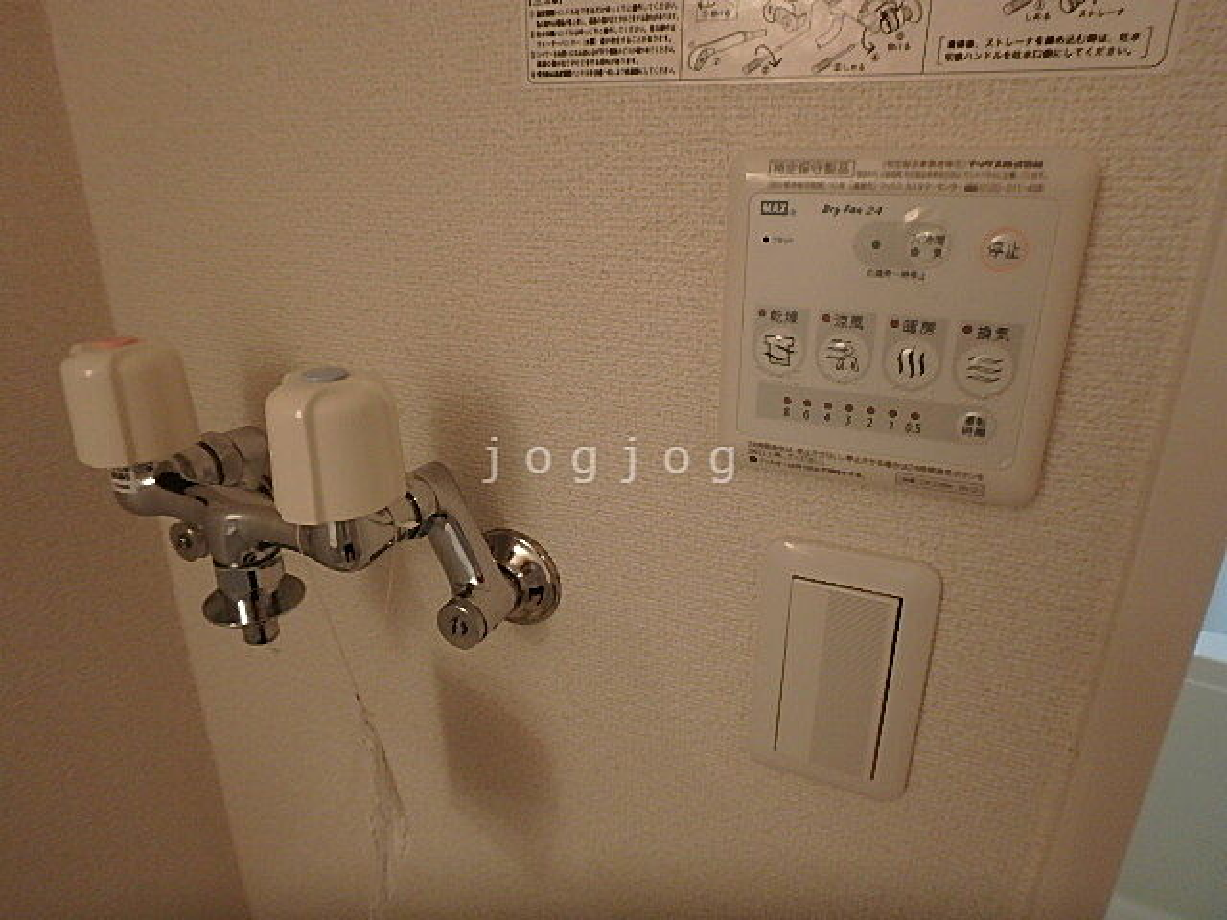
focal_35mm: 21
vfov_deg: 63.4
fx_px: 744
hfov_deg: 79.0
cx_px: 614
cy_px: 460
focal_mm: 3.7
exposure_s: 1/30
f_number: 3.5
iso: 250
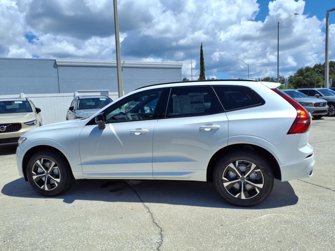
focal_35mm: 27
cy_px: 126
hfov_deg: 65.3
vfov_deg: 51.4
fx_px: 261
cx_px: 168
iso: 40
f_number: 1.9
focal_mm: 3.58
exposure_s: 1/3333
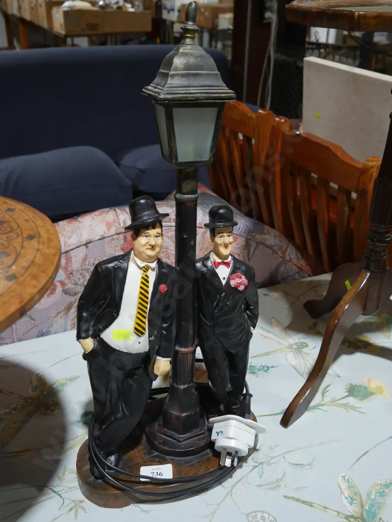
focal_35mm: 36
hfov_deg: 39.7
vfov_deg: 51.3
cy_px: 261
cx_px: 196
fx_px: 543
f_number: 4
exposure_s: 1/60
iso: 250
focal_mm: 18
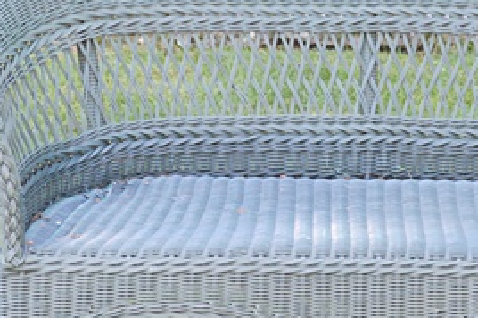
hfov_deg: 14.5
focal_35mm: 141
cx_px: 394
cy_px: 142
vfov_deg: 9.7
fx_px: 1870
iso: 400
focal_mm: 36
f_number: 5.3
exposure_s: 1/125
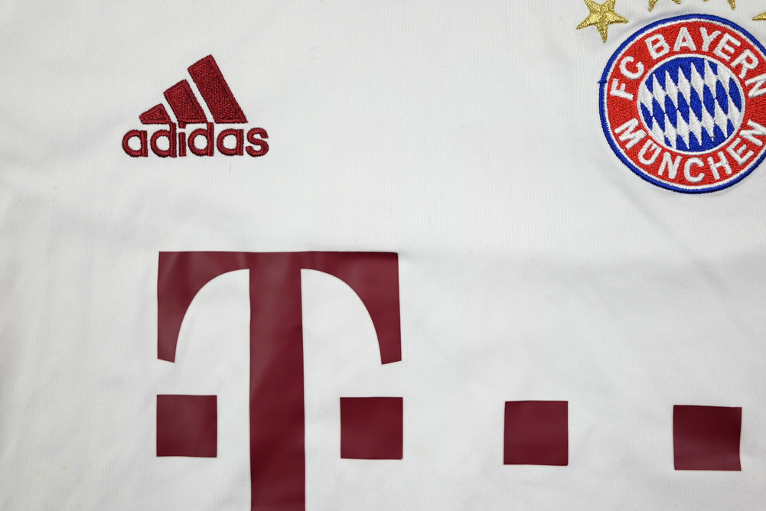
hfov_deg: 54.4
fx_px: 745
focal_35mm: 35
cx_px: 383
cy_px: 256
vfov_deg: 37.9
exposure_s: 1/125
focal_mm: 35
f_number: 5
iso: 200
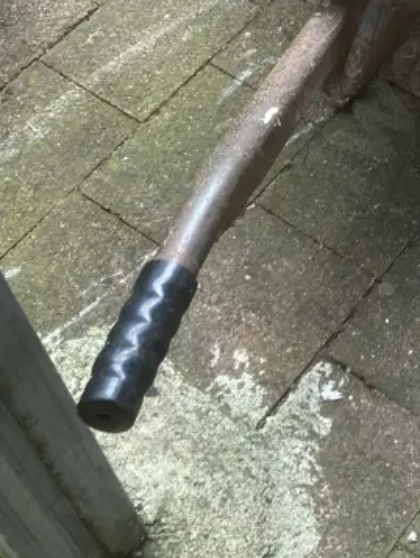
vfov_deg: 23.1
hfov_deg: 17.6
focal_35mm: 80
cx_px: 501
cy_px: -41
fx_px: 1293
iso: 32
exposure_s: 1/121
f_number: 1.8
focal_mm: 3.99
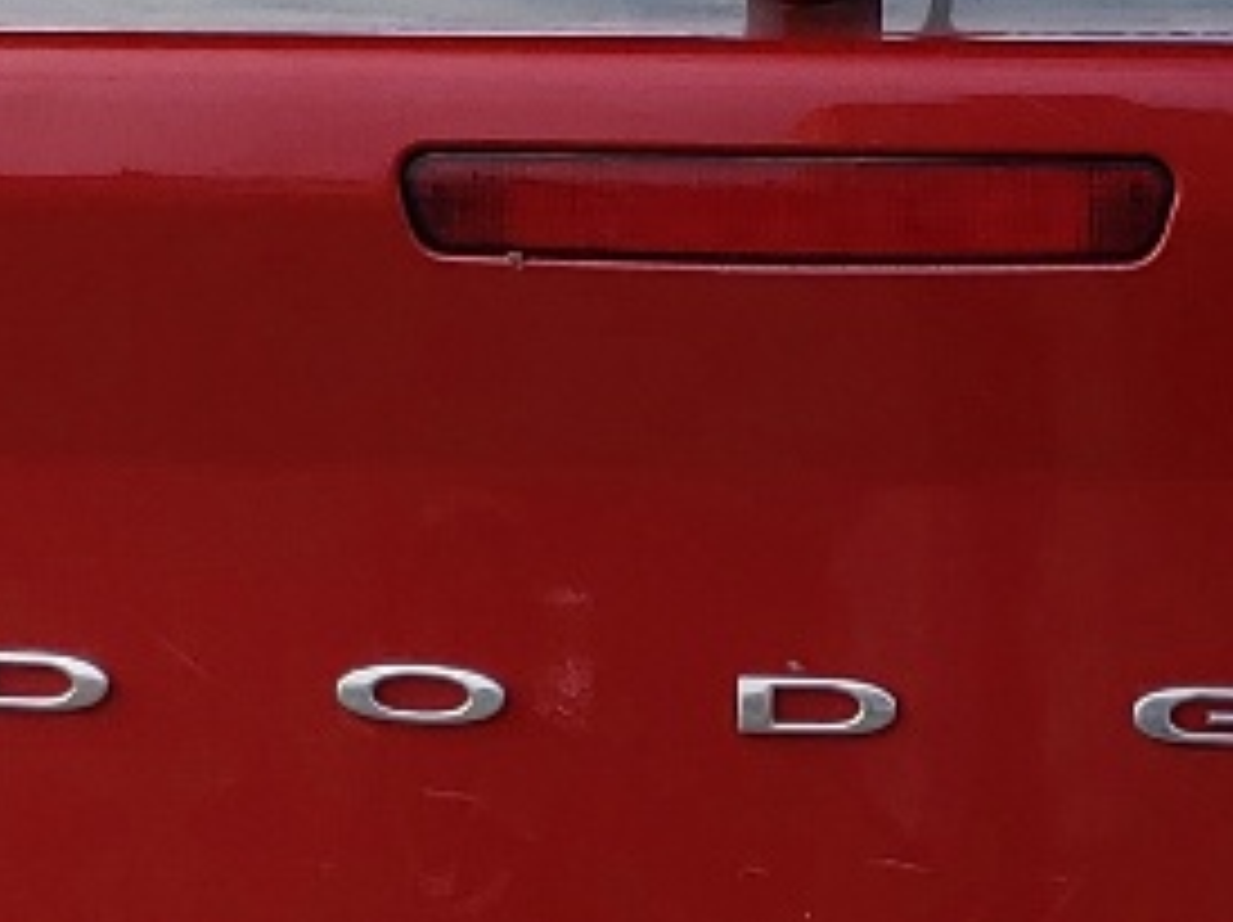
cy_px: 810
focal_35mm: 152
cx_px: 814
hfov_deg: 13.0
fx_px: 5409
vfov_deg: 9.7
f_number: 1.5
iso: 50
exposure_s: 1/1667
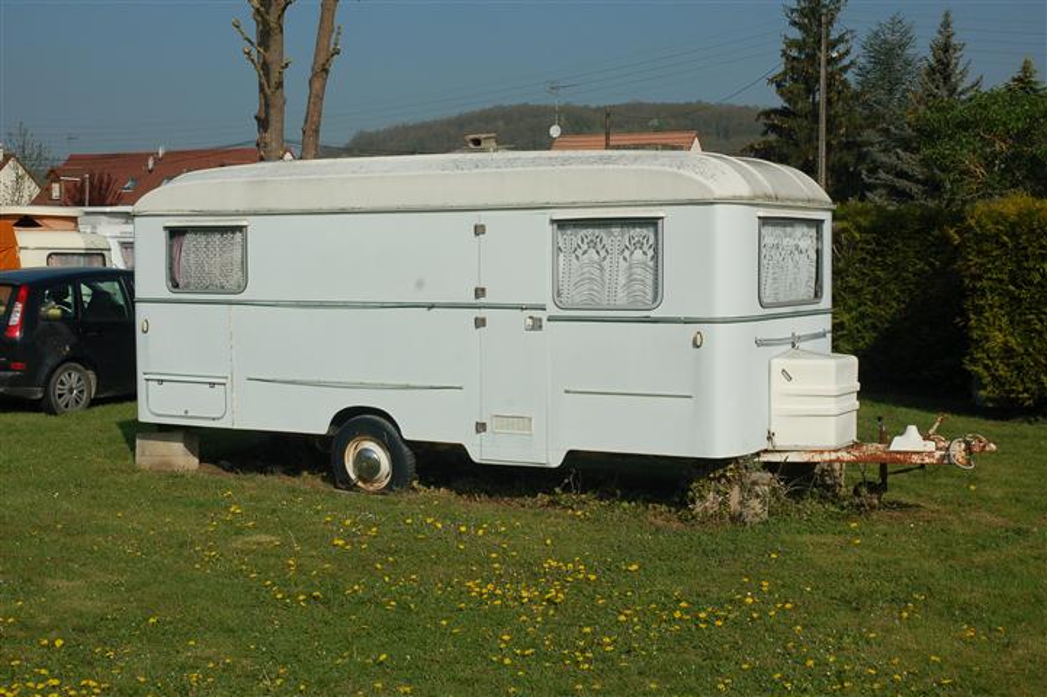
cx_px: 524
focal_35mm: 57
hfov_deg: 35.1
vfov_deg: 23.8
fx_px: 1657
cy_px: 348
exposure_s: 1/500
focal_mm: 38
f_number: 11
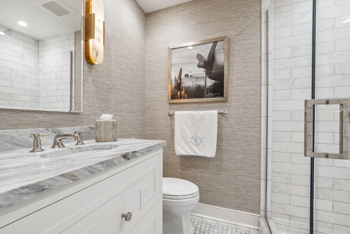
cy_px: 117
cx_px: 175
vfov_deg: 77.3
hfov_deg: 100.4
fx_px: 146
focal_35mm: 15
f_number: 9
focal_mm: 10
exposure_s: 1/5
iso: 200
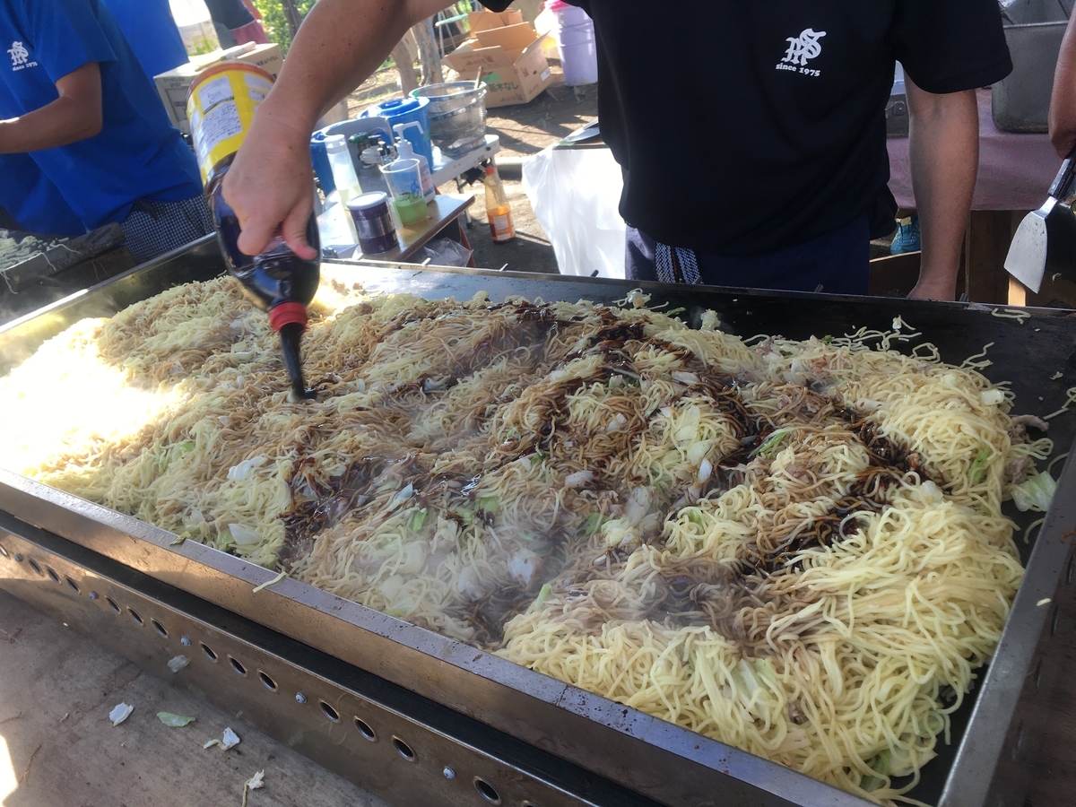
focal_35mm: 29
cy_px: 404
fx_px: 901
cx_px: 538
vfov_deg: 48.2
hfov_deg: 61.7
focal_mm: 4.15
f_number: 2.2
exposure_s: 1/152
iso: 25
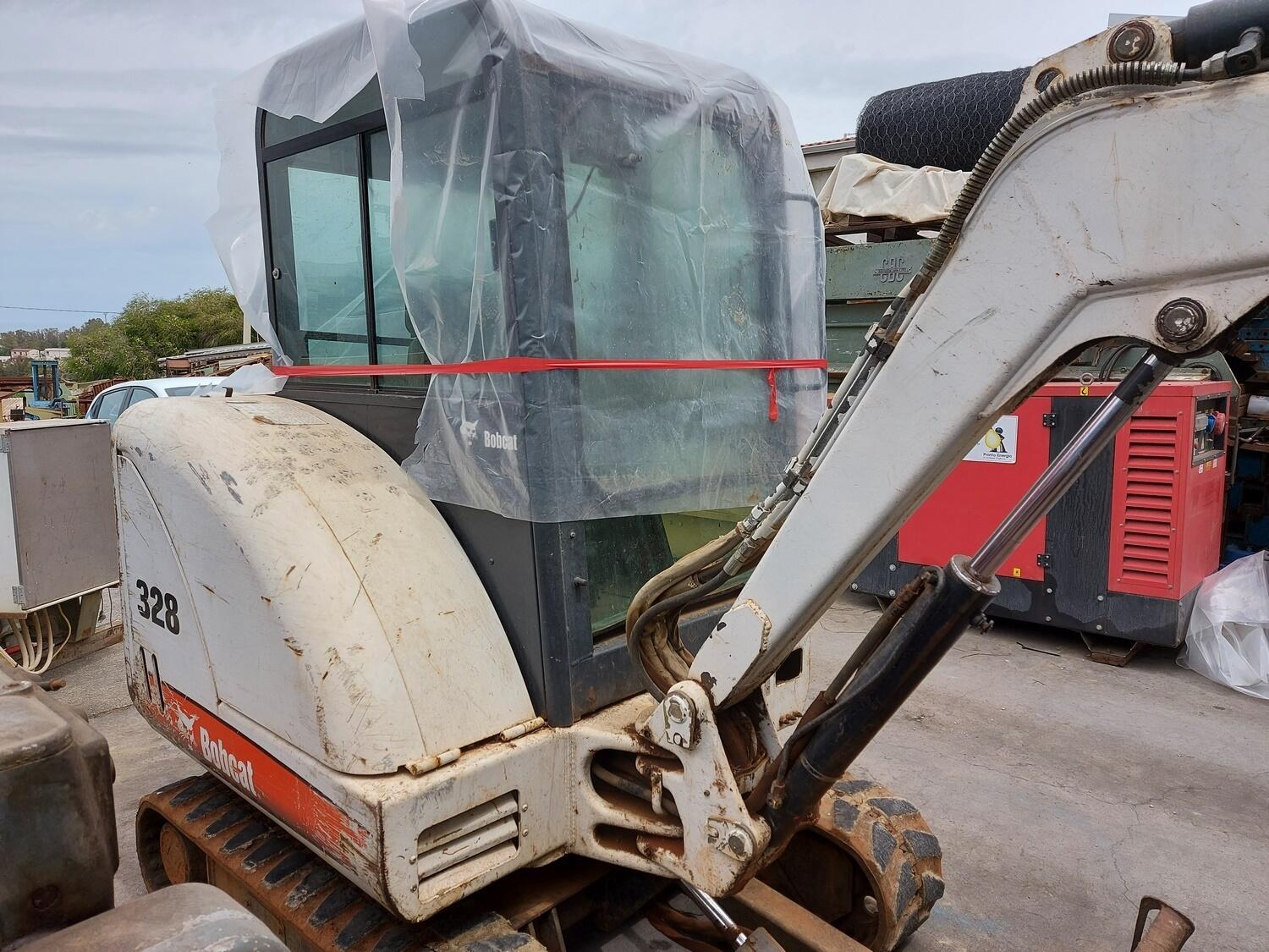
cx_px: 634
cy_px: 476
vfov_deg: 56.8
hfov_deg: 71.6
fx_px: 880
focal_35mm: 24
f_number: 1.8
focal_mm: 5.23
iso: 32
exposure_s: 1/926
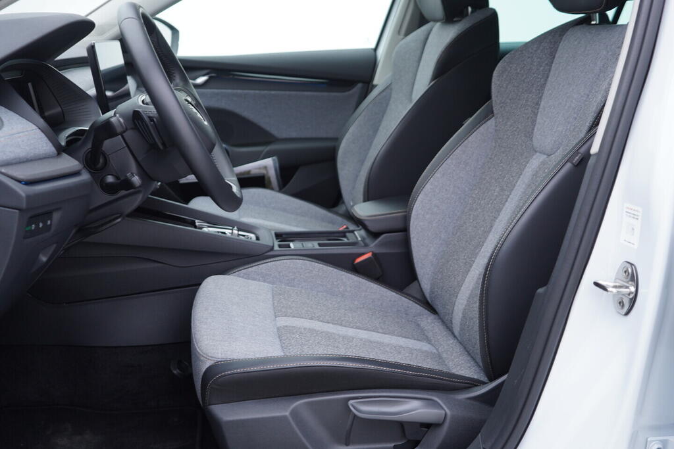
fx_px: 674
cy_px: 224
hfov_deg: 53.1
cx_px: 337
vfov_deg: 36.9
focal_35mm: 36
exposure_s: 1/40
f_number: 2.8
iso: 125
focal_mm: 24
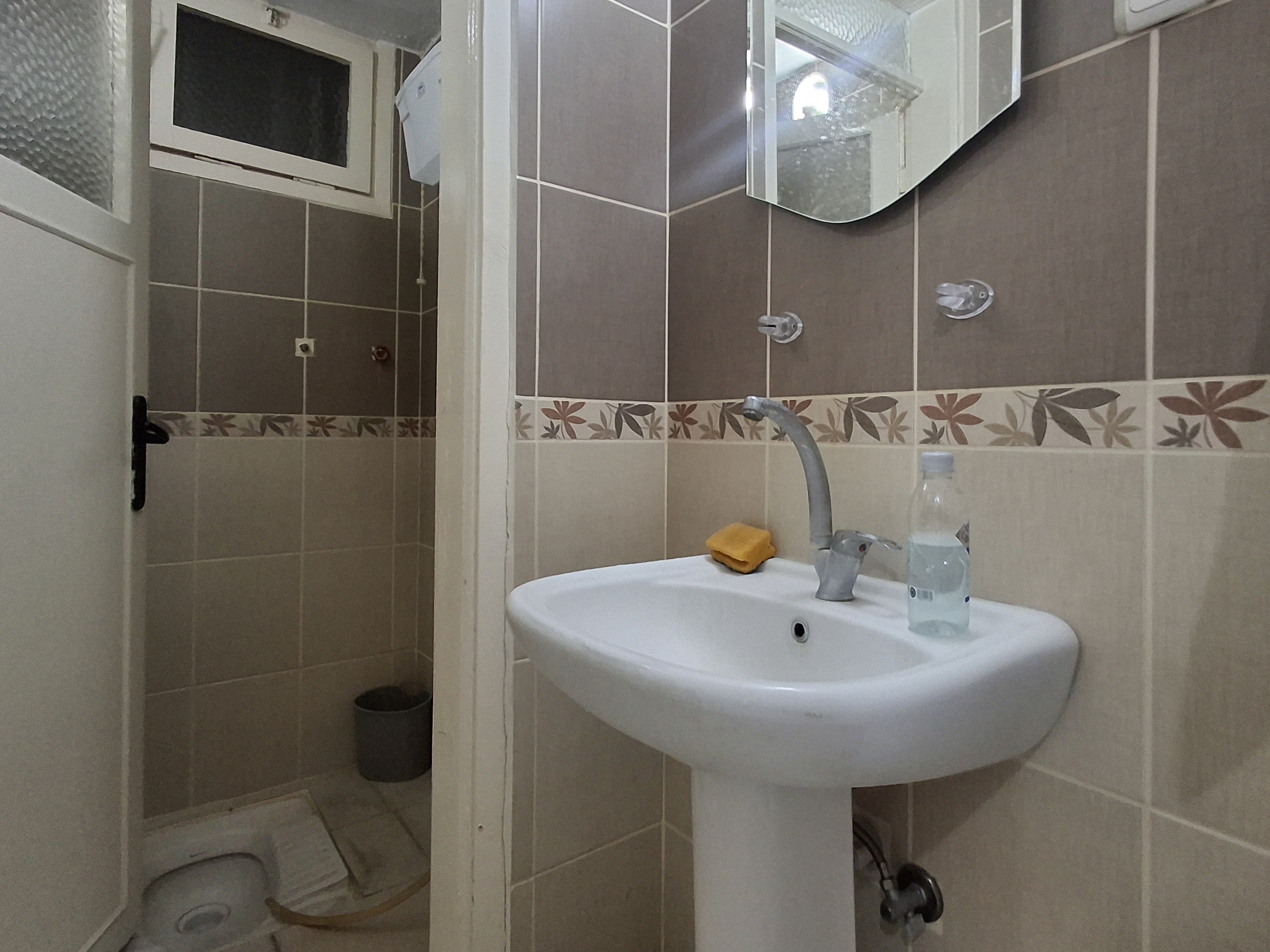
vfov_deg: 65.8
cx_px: 687
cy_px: 431
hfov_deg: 81.6
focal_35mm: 20
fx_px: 734
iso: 200
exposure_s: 1/50
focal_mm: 1.64
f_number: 2.2
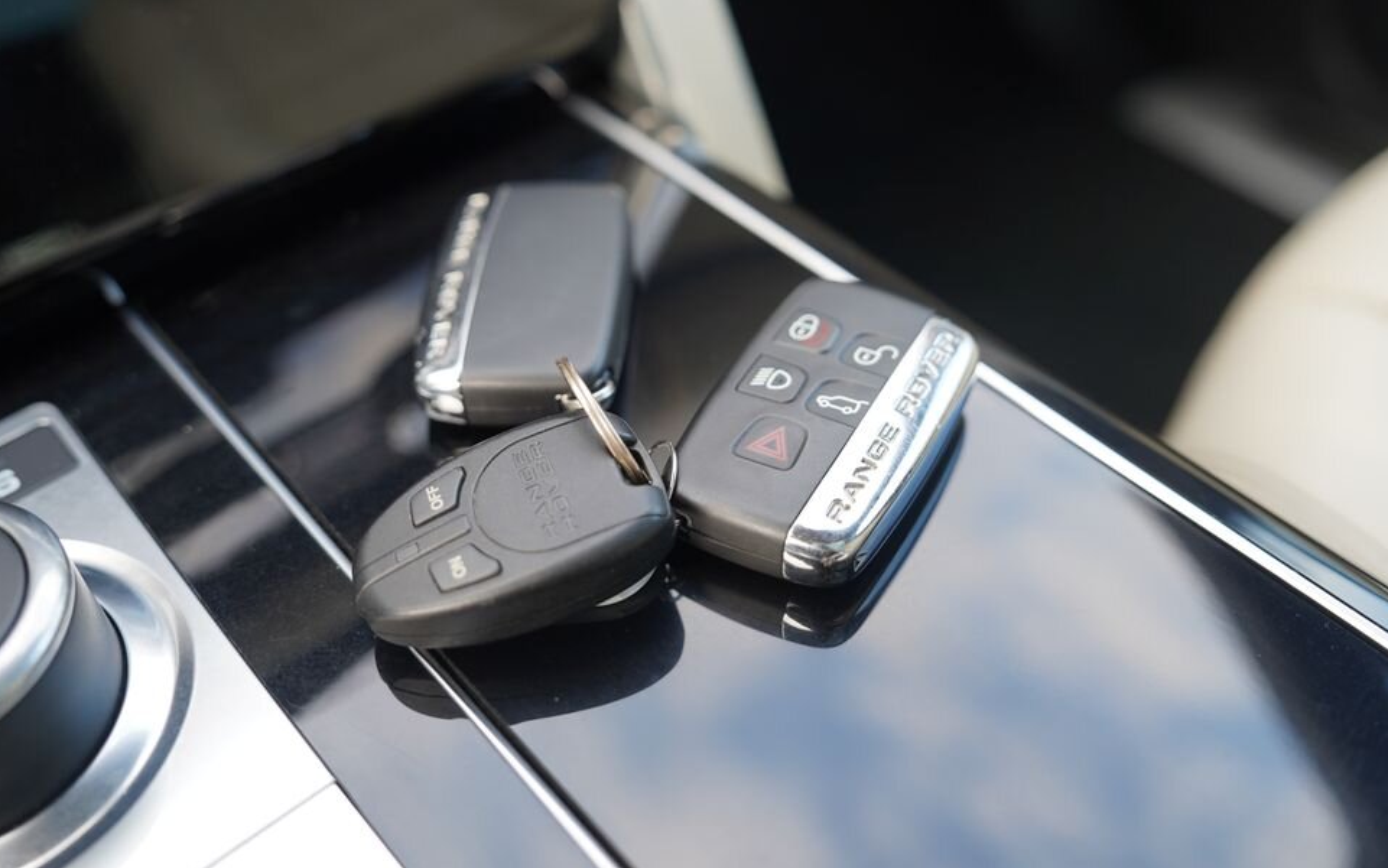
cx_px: 683
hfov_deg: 51.5
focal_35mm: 38
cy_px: 395
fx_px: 1438
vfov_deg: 33.6
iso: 100
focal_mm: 35
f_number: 3.2
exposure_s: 1/30
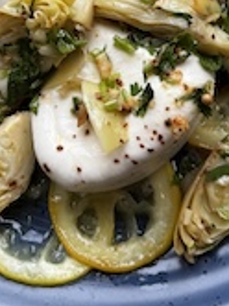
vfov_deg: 21.5
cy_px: -97
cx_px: 123
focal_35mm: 82
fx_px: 725
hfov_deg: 17.9
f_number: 1.78
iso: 200
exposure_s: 1/120
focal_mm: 6.76
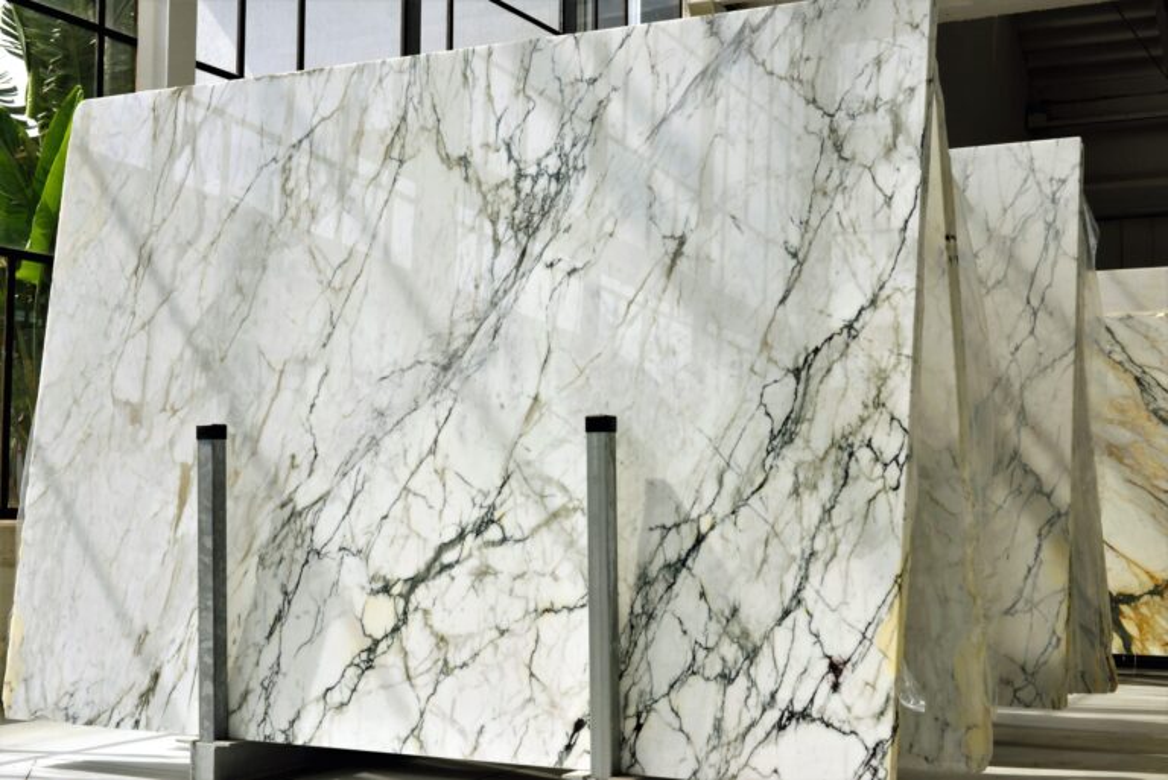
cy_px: 390
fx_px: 1623
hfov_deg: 39.6
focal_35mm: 50
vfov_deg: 27.0
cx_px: 584
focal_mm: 50
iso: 160
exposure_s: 1/125
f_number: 16
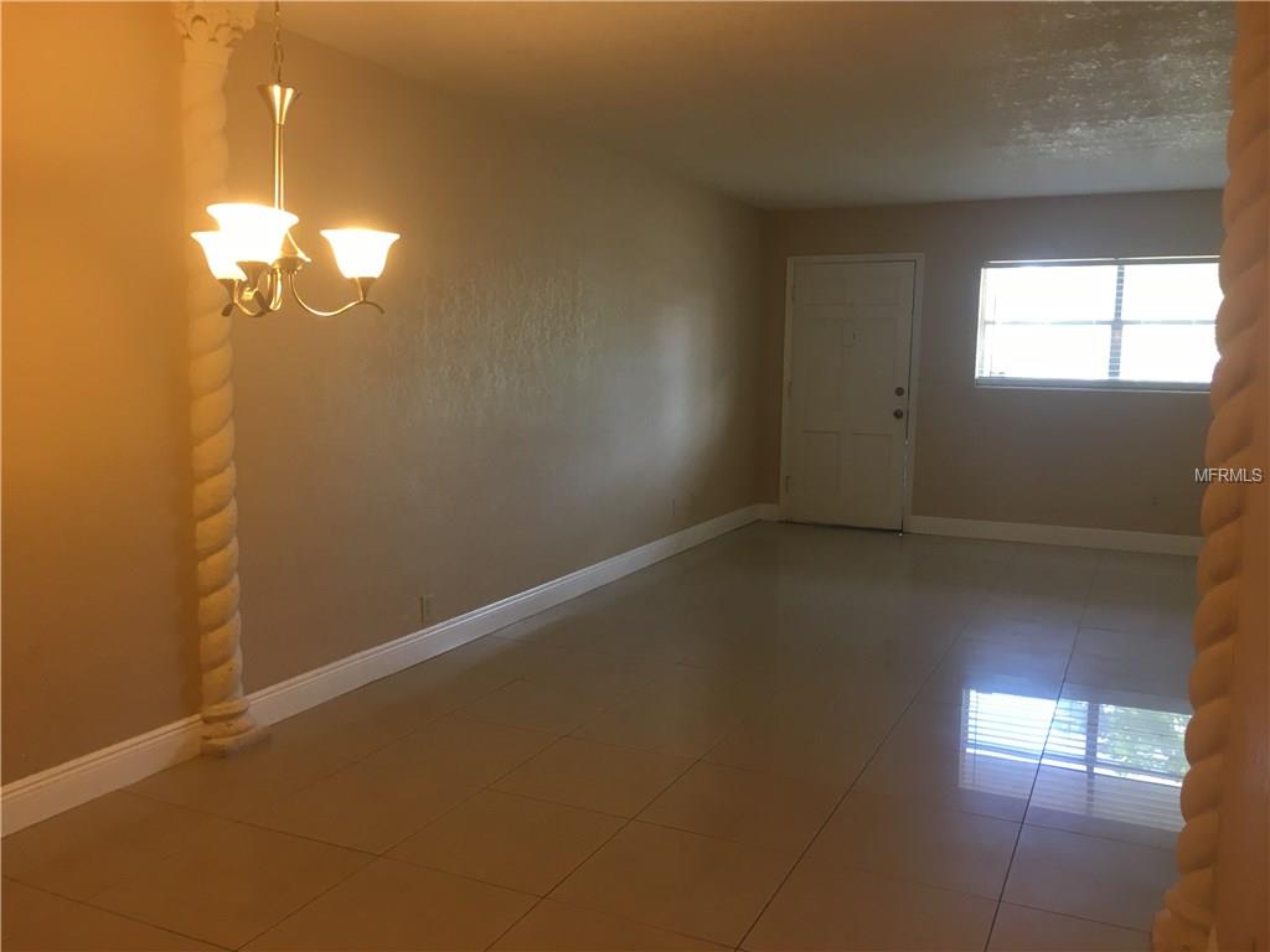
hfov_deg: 61.7
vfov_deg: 48.2
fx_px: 1064
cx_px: 635
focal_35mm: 29
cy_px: 476
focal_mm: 4.15
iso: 50
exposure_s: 1/30
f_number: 2.2
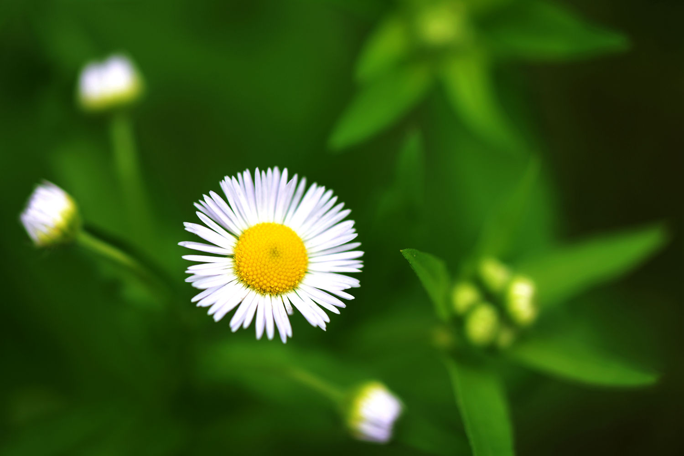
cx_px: 342
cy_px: 228
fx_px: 1995
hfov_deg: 19.5
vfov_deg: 13.0
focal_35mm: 105
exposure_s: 1/320
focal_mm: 105
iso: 160
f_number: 4.5
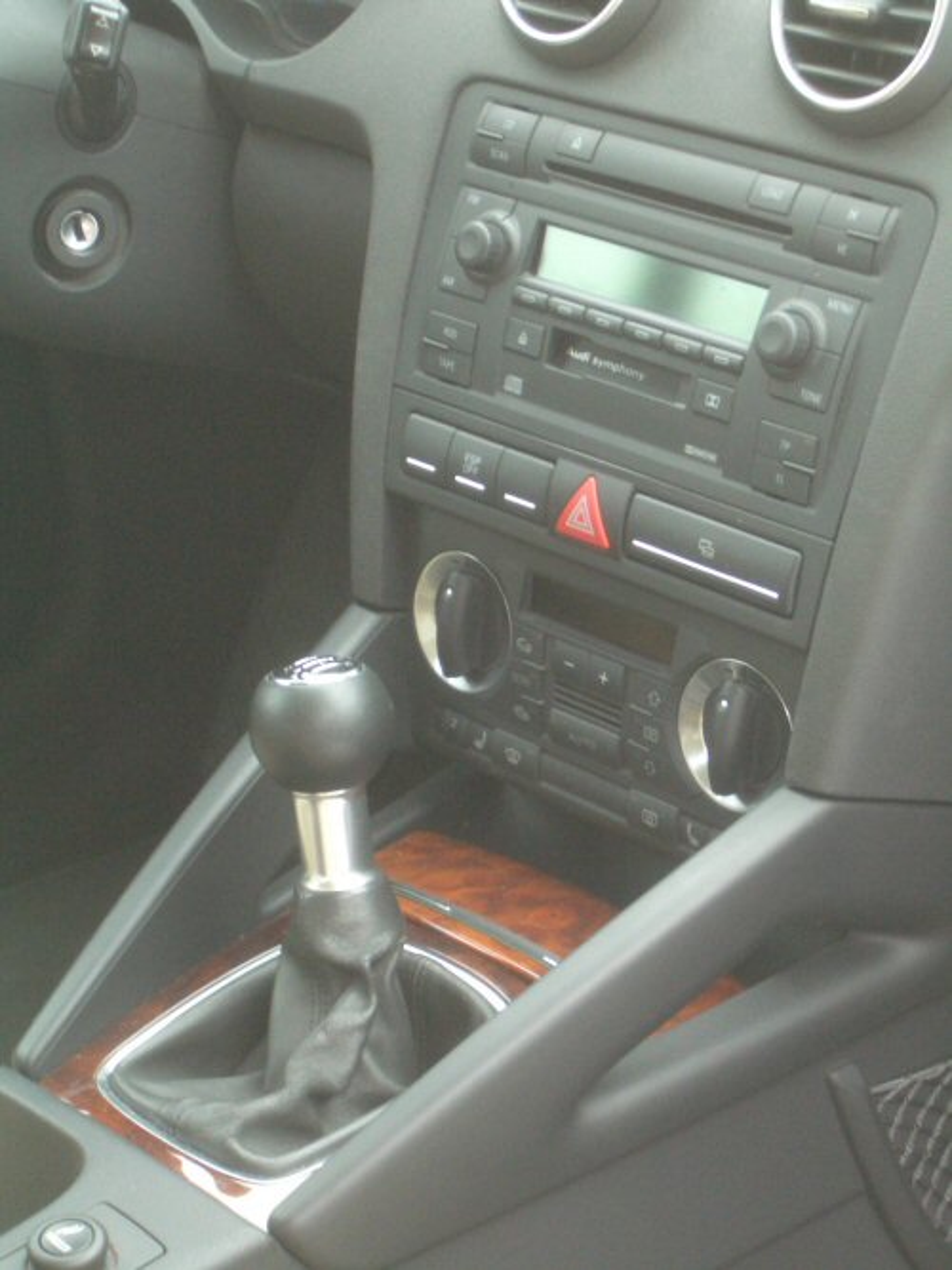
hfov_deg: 16.8
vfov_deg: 22.3
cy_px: 635
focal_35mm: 88
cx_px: 476
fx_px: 3228
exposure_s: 1/50
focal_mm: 14.6
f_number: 4.4
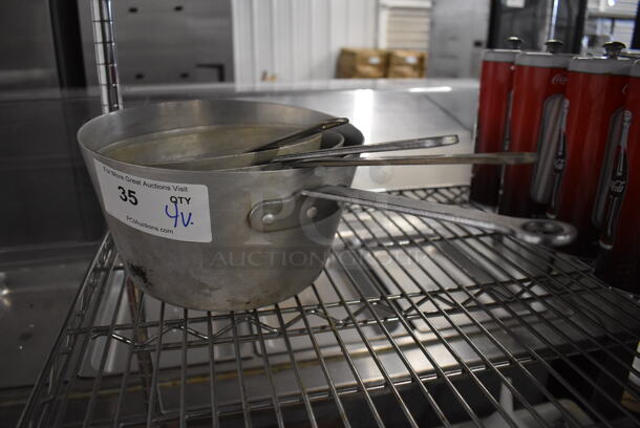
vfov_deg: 48.0
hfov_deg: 67.3
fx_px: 480
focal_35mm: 27
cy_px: 214
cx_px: 320
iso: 2200
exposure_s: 1/125
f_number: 3.5
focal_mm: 18
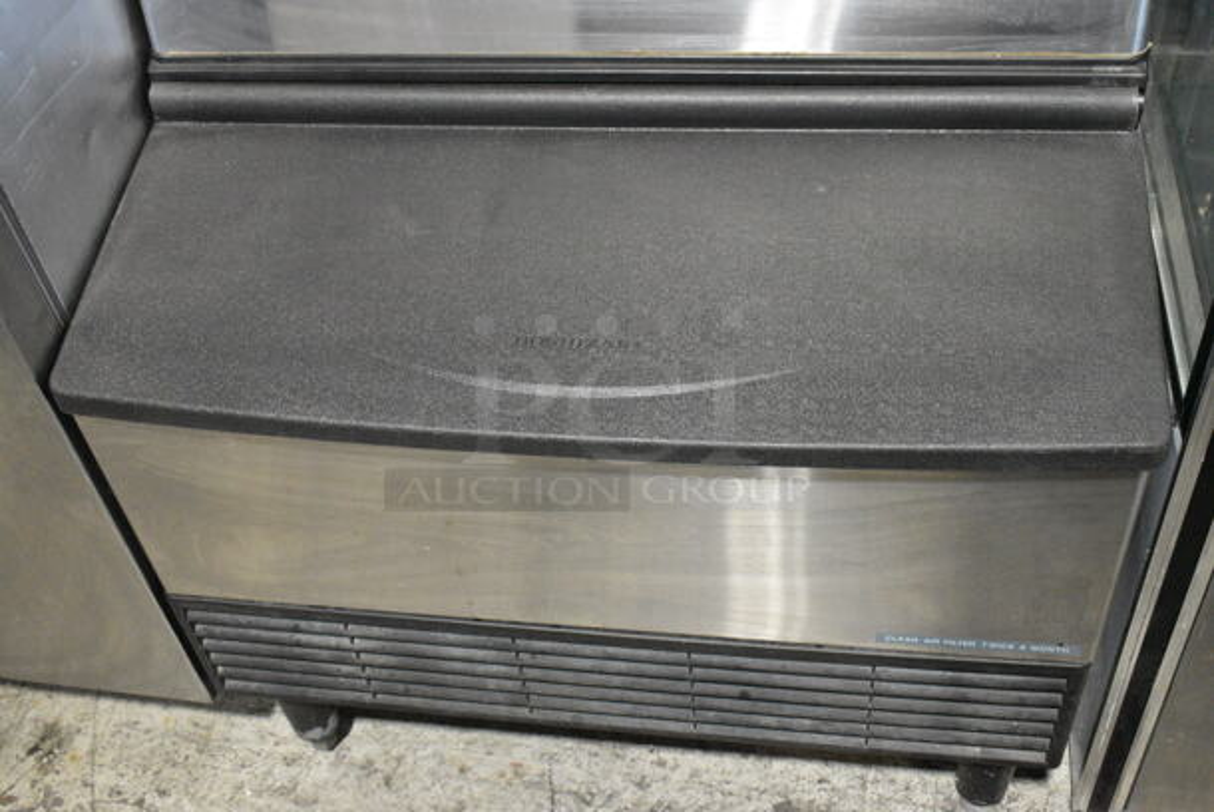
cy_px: 406
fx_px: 1266
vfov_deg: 35.6
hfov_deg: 51.2
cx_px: 607
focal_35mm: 38
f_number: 7.1
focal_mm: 25
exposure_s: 1/200
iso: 6400
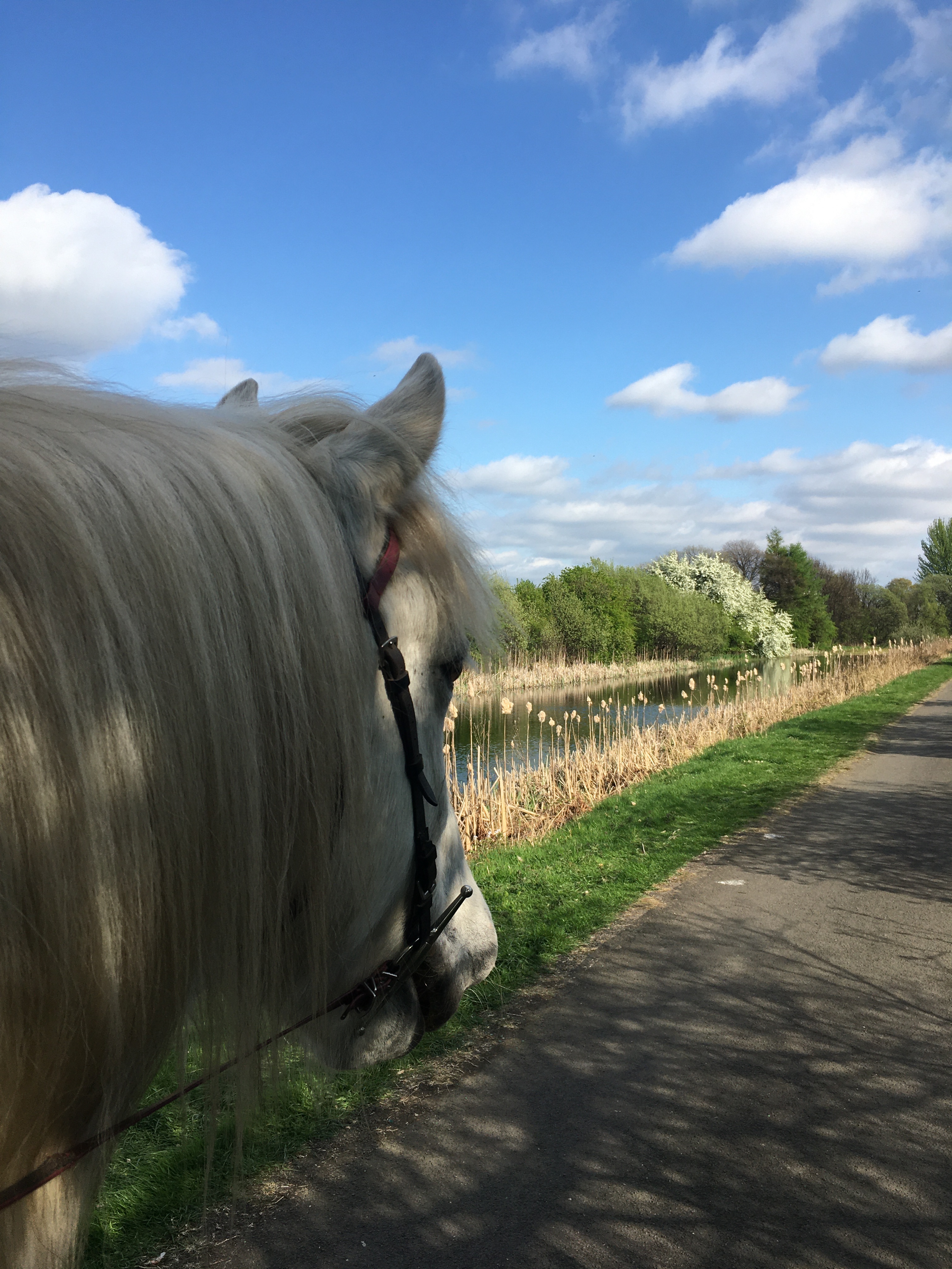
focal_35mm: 29
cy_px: 634
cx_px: 476
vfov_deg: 61.7
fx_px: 1063
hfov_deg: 48.2
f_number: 2.2
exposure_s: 1/1148
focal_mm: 4.15
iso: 25
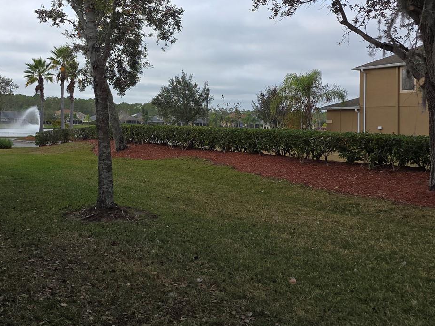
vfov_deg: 35.7
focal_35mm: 40
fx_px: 503
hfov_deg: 46.0
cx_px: 142
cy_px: 114
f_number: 1.7
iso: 12
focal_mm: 6.3
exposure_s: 1/652
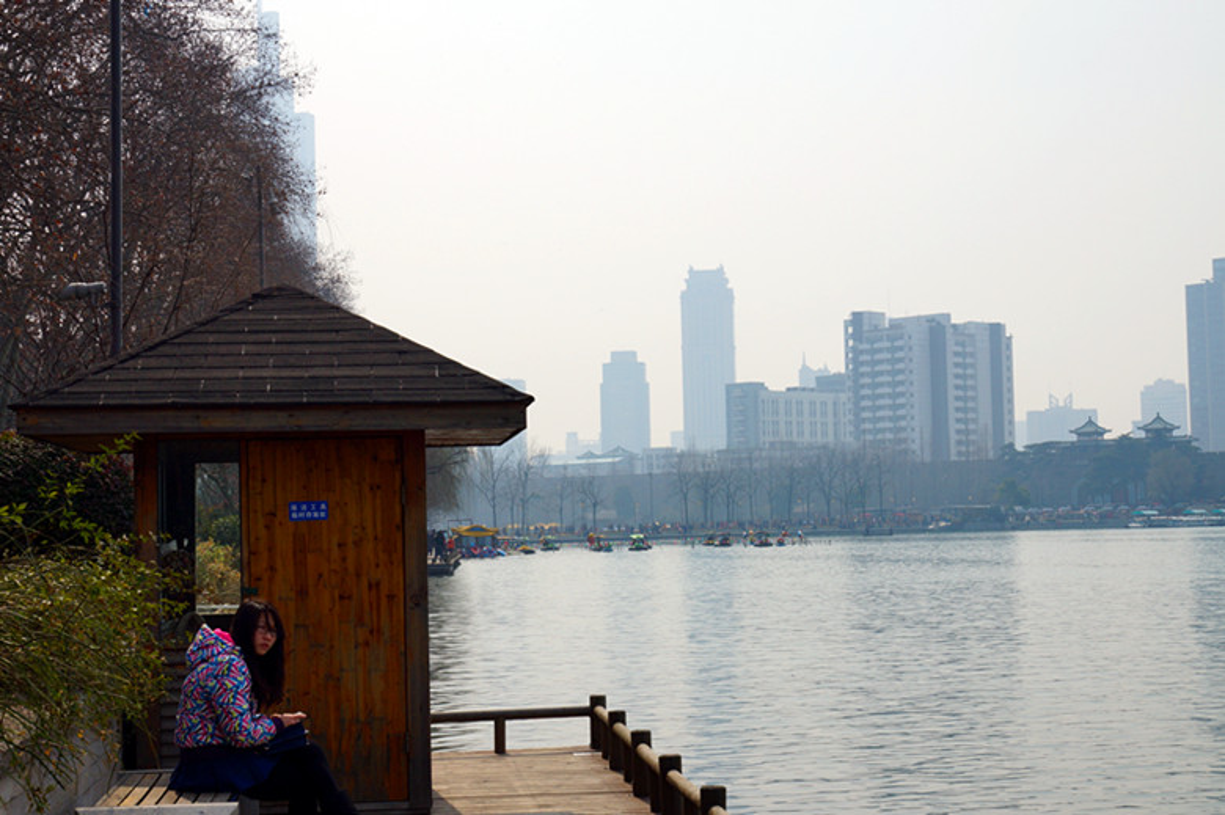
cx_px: 612
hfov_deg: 33.4
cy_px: 408
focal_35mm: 60
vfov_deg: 22.6
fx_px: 2040
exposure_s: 1/320
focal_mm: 40
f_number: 13
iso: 100
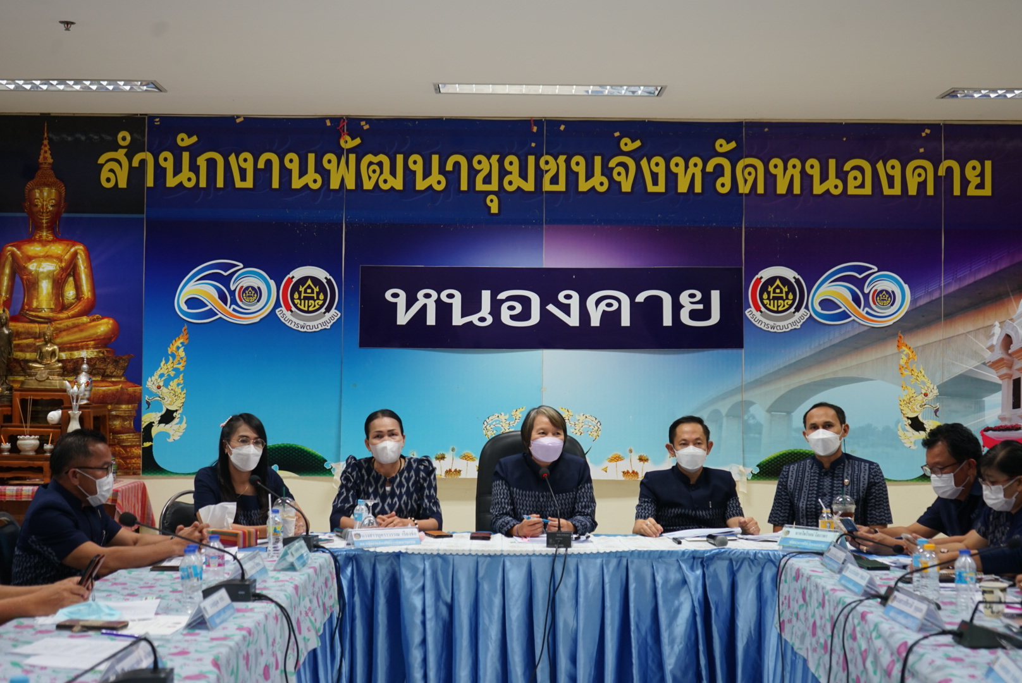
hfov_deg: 40.3
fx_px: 1392
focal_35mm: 49
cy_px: 342
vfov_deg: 27.6
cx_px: 511
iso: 400
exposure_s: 1/30
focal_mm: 49
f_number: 4.5
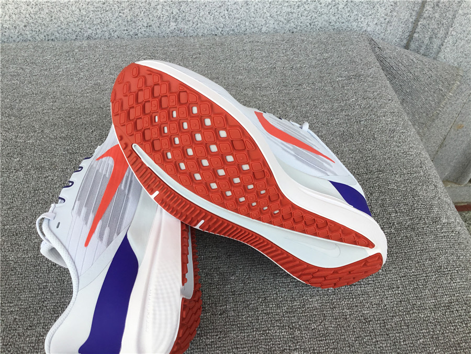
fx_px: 422
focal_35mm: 31
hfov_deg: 58.4
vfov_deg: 45.4
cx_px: 236
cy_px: 177
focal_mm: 3.3
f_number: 2.4
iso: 25
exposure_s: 1/339
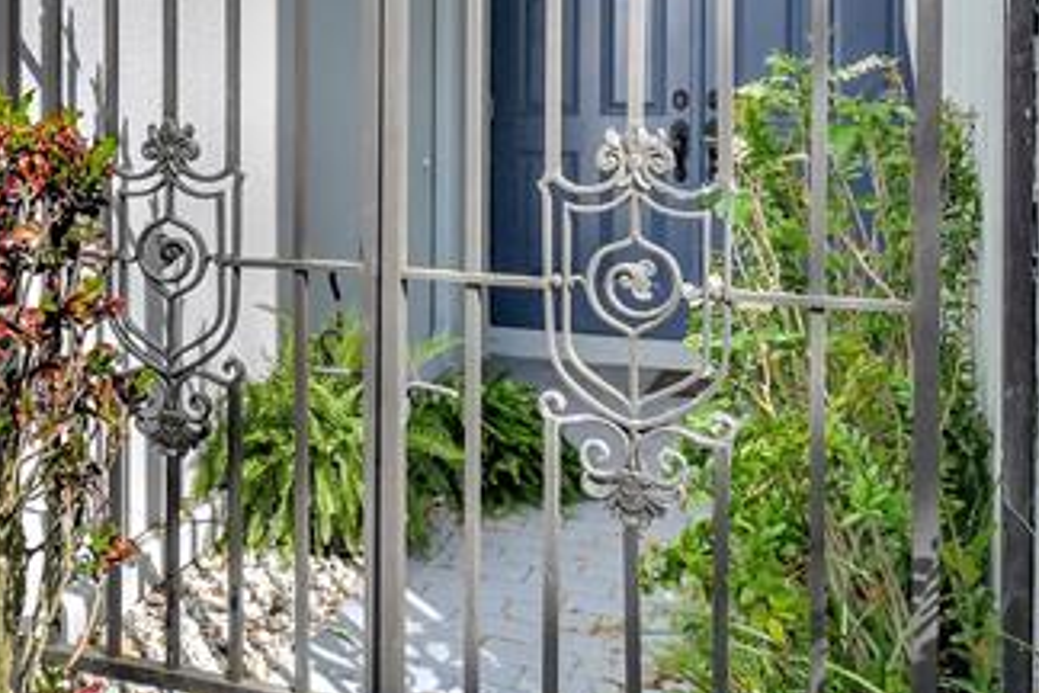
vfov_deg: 35.5
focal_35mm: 37
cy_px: 210
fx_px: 1068
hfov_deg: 51.2
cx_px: 372
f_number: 8
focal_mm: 10
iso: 640
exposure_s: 1/1600
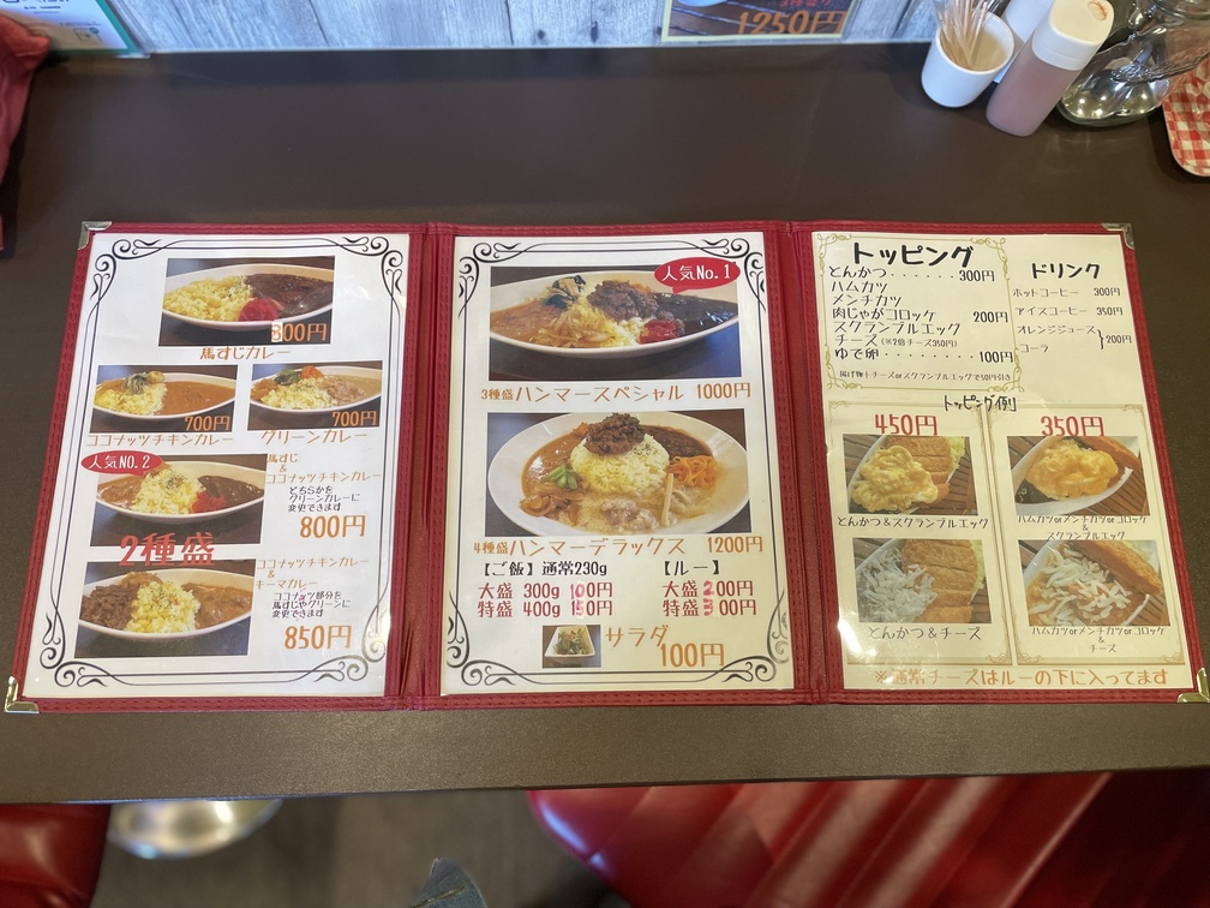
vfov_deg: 53.1
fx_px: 909
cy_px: 454
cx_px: 605
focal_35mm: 26
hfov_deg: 67.3
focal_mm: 4.2
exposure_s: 1/60
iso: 125
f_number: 1.6
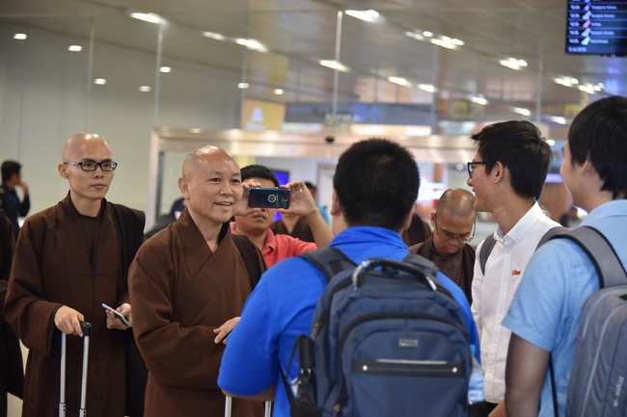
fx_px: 1480
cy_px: 208
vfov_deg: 16.1
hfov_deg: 23.9
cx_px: 314
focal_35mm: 85
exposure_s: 1/50
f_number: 4
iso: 800
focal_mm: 85
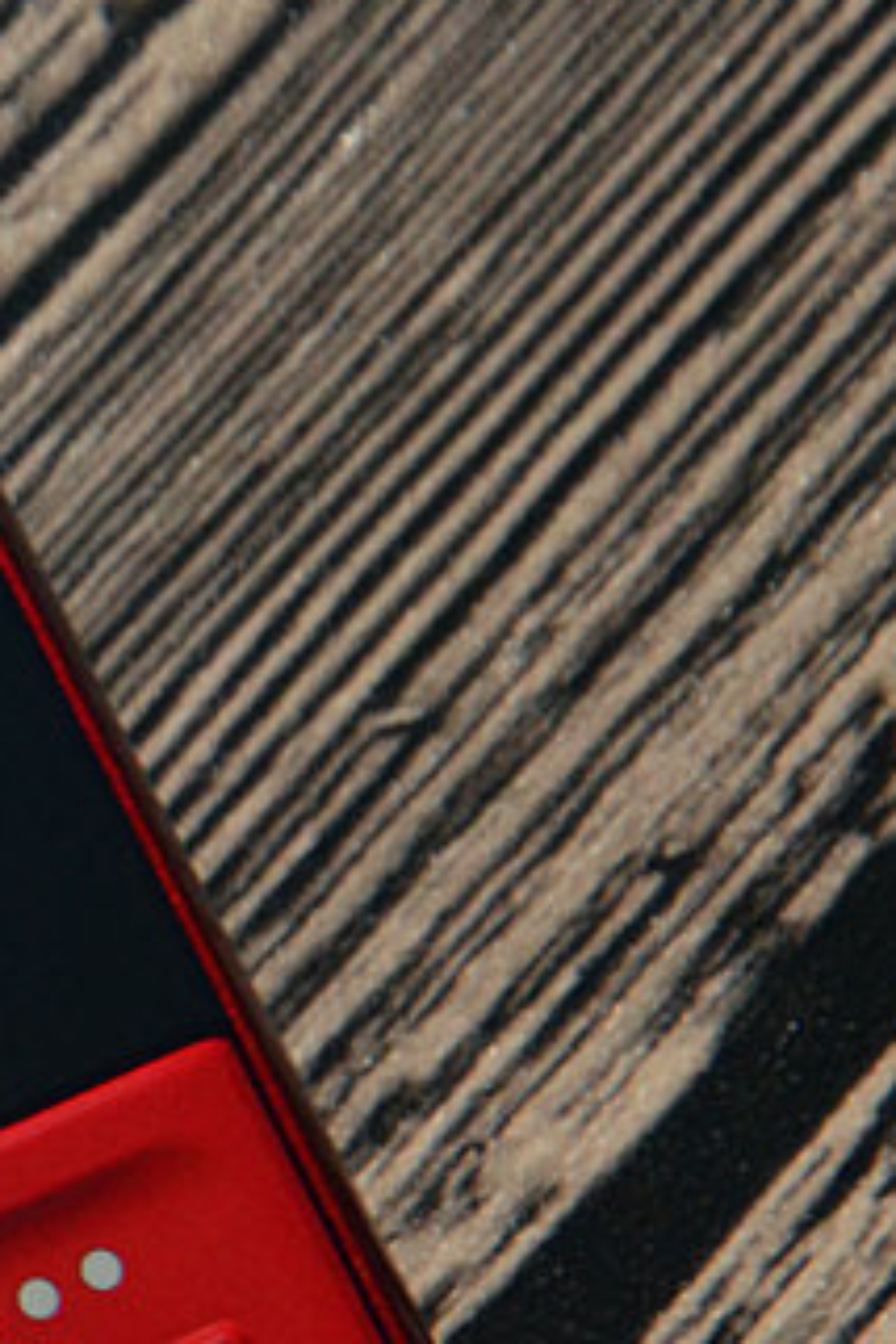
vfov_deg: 3.8
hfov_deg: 2.5
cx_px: -1390
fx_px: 20457
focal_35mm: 548
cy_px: 729
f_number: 8
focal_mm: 98
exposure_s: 1/50
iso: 1600
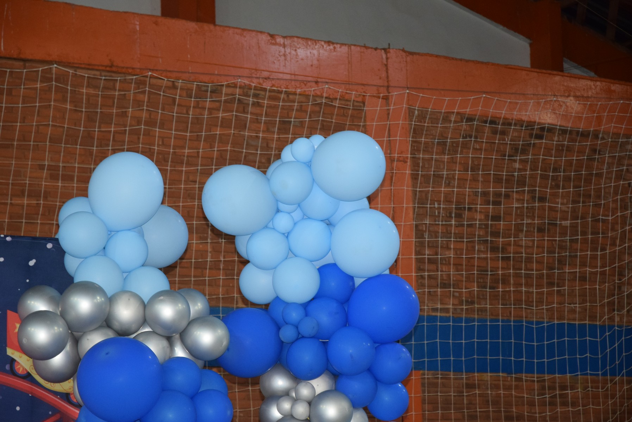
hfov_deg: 19.4
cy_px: 211
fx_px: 1845
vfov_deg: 13.1
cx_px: 316
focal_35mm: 105
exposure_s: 1/60
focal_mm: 70
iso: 1400
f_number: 4.5
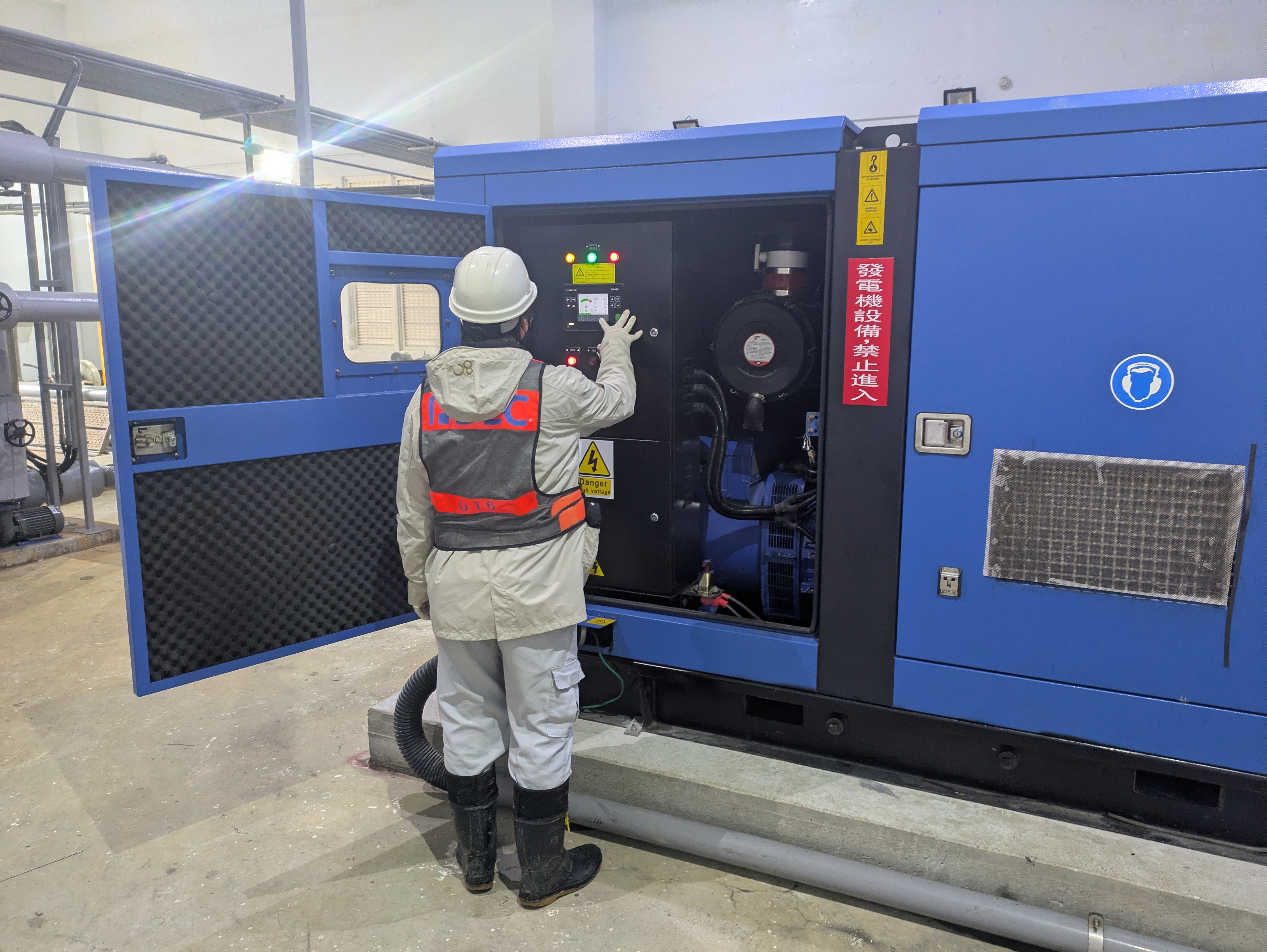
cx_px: 634
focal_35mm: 25
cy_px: 476
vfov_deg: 54.9
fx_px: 915
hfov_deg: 69.4
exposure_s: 1/30
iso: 200
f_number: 1.89
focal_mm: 5.43
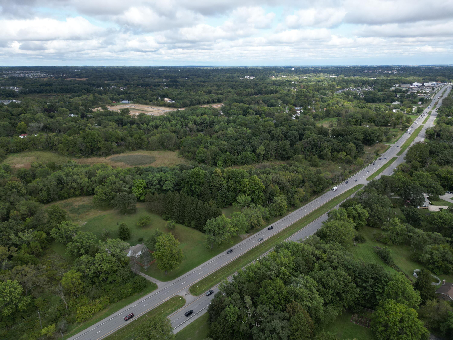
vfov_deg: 56.8
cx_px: 226
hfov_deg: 71.6
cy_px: 170
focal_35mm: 24
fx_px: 314
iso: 100
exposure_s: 1/1500
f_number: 1.7
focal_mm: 6.72
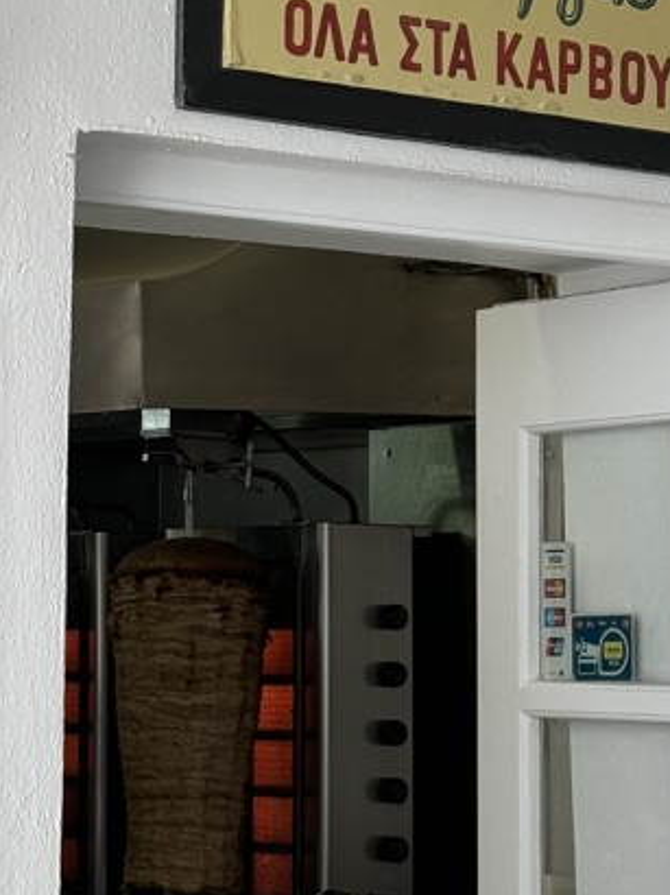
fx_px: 3100
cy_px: 413
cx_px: 170
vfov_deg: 16.4
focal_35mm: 120
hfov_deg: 12.3
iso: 64
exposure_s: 1/461
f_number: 1.78
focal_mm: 6.76
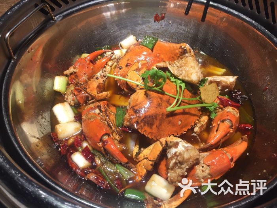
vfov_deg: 48.2
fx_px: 232
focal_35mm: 29
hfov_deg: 61.7
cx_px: 138
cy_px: 104
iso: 50
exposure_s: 1/100
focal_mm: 4.15
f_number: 2.2
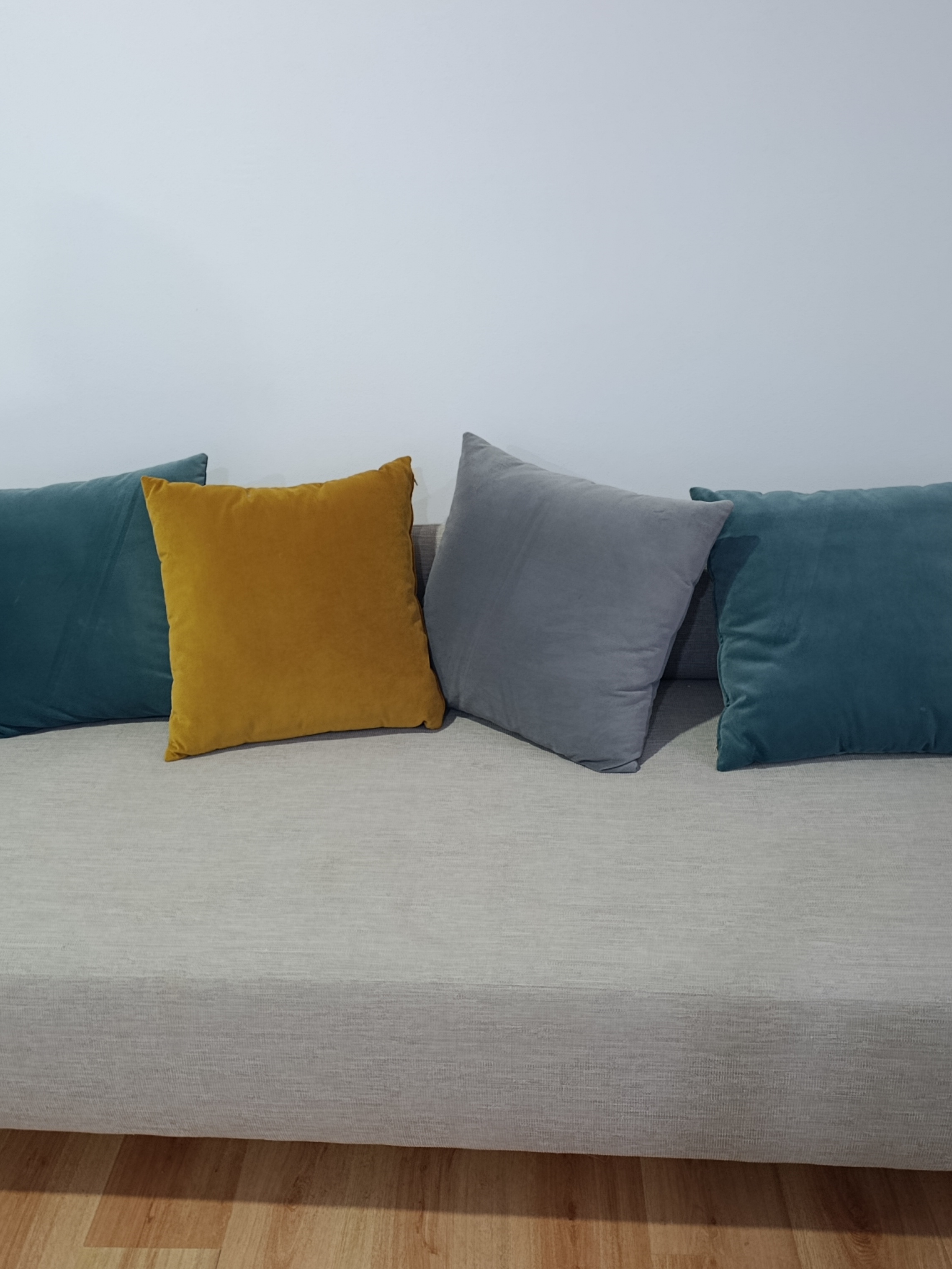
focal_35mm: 31
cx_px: 448
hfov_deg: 45.4
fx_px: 1136
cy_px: 628
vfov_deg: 58.3
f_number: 1.65
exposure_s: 1/33.3
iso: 1180
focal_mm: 6.11
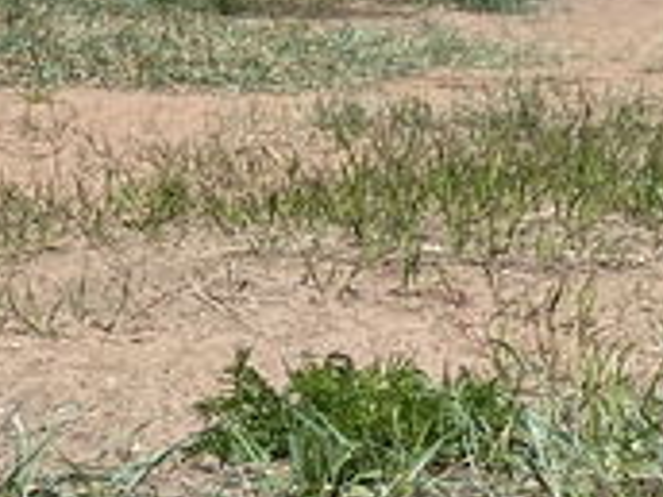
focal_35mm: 129
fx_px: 2471
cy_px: -31
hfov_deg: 13.2
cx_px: -657
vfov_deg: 11.3
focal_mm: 4.25
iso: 32
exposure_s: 1/3205
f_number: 1.8
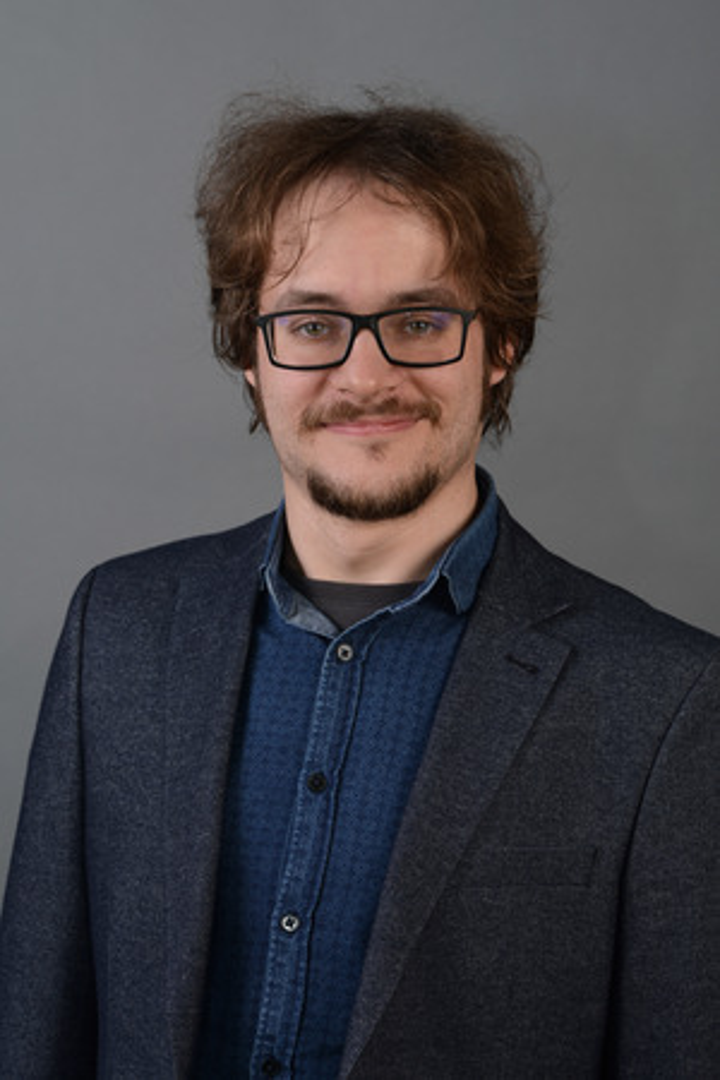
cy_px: 540
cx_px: 360
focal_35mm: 85
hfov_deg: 16.1
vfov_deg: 23.9
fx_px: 2550
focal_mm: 85
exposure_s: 1/200
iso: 100
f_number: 13
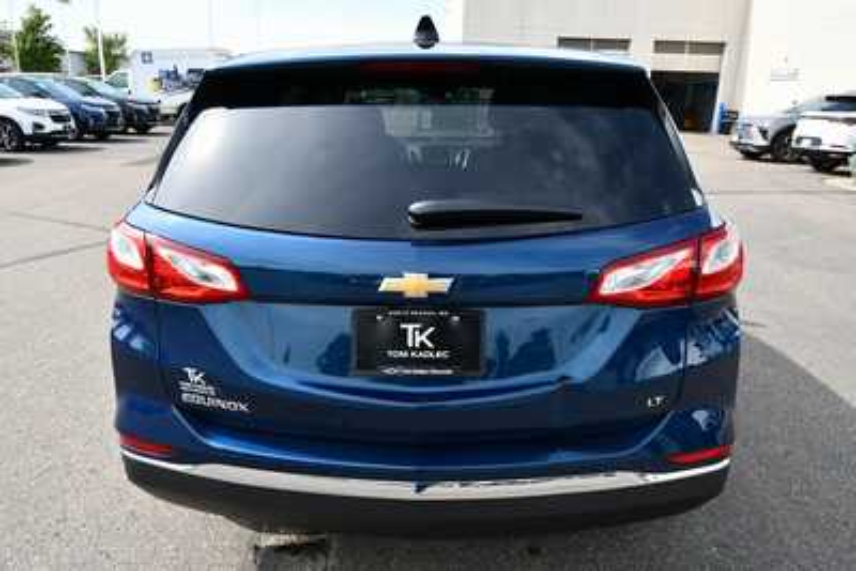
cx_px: 428
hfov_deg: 67.4
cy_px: 286
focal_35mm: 27
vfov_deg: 48.0
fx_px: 642
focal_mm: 18
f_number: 7.1
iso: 200
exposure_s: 1/250
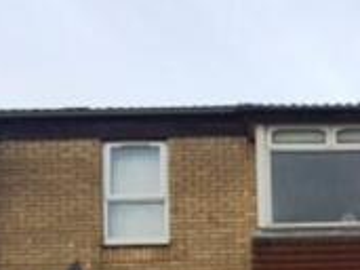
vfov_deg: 13.9
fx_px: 1029
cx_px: 471
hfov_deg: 18.4
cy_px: 421
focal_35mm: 99
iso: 32
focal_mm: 4.15
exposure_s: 1/746
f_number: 2.2
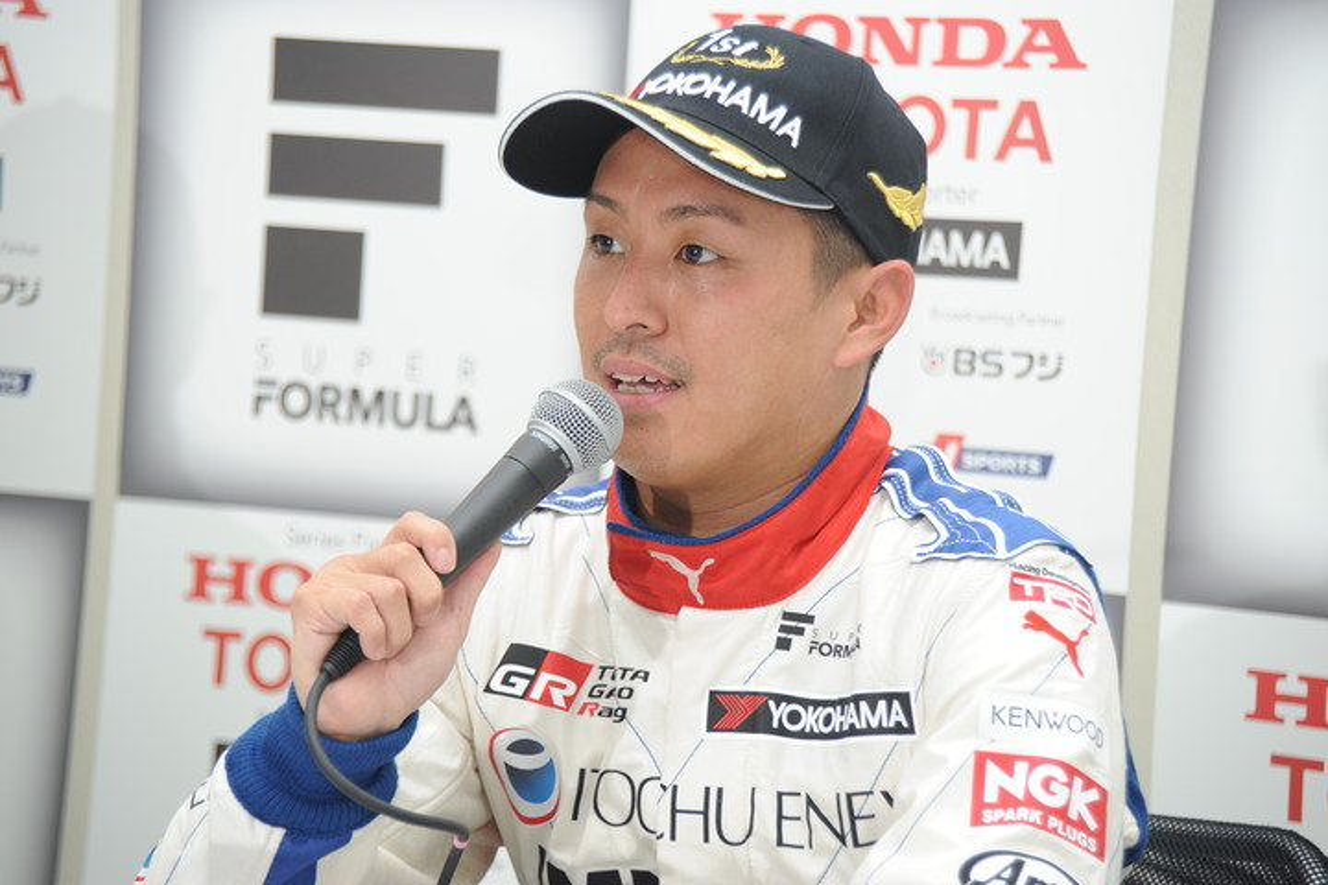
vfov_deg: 9.1
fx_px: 5533
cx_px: 664
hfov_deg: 13.7
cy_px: 442
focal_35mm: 150
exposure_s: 1/125
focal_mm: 150
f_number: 5.6
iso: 800
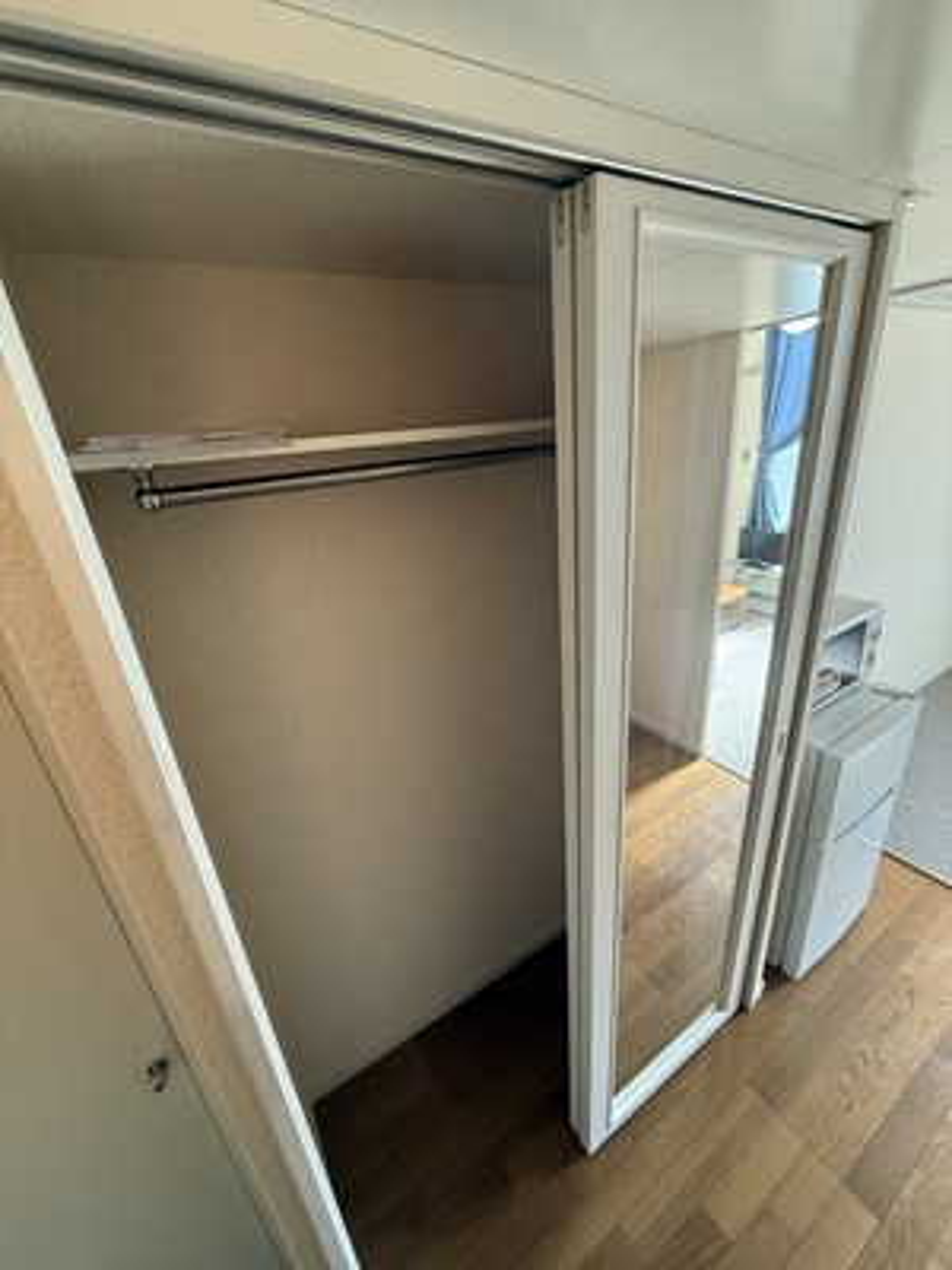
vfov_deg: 102.1
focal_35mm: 14
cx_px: 476
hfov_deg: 85.7
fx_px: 513
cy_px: 635
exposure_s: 1/100
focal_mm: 2.22
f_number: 2.2
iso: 320
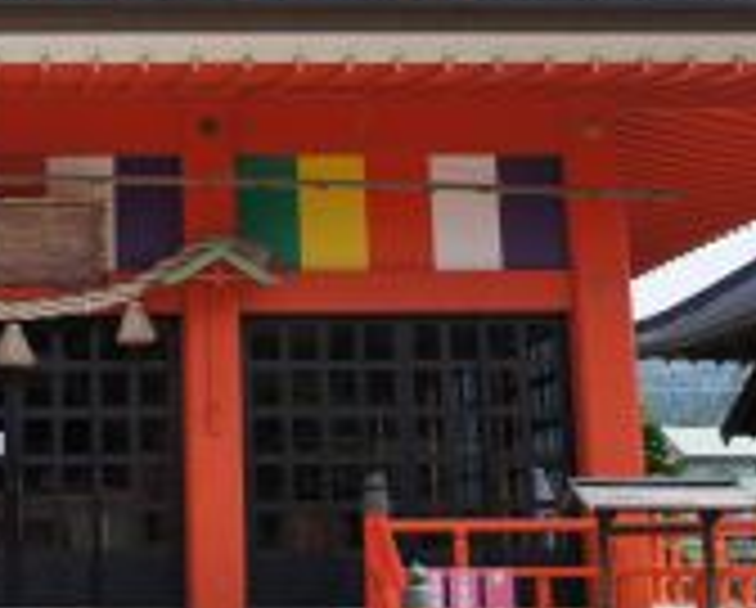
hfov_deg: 20.9
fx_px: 1979
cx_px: -4
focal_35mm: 88
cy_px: 38
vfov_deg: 17.2
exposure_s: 1/400
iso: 200
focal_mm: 23
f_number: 6.3
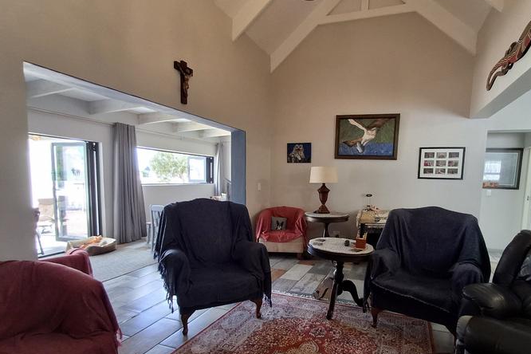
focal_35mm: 20
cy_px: 214
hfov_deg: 83.6
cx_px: 300
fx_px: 295
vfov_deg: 61.4
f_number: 2.2
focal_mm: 1.64
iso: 64
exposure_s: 1/50
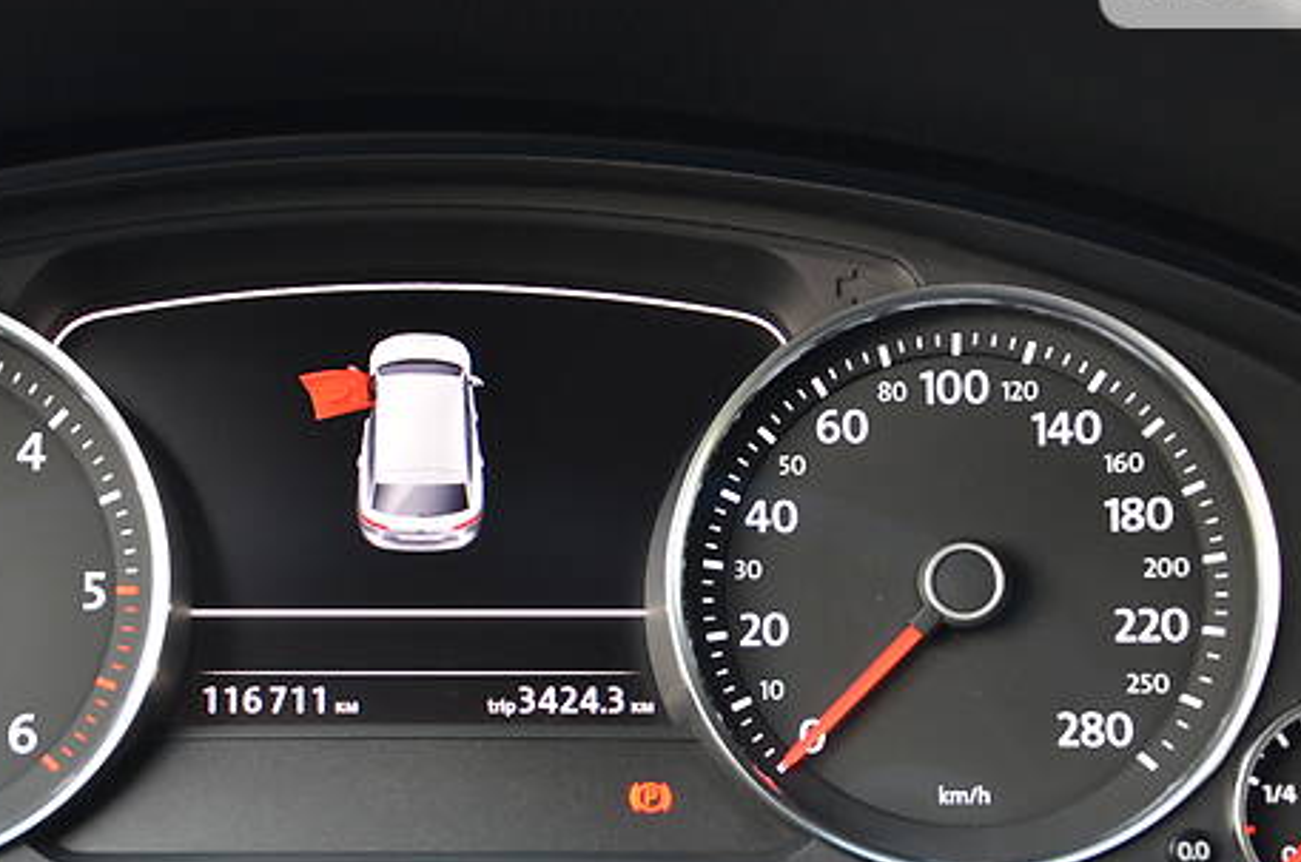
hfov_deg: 31.6
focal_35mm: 63
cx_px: 413
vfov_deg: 21.3
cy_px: 626
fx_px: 2273
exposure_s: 1/60
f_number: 3.8
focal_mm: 24
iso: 800
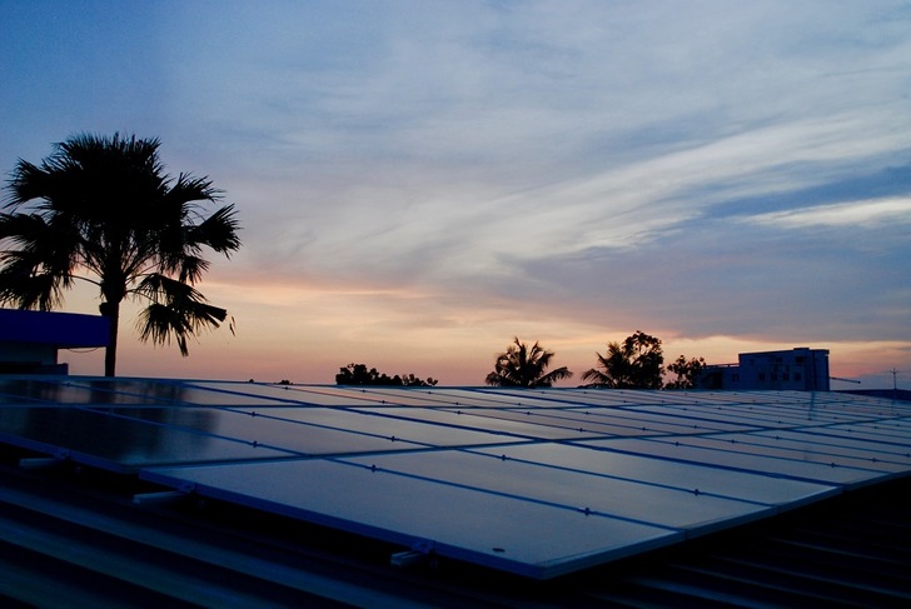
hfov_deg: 44.9
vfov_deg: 30.9
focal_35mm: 44
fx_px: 1102
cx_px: 456
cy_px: 304
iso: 200
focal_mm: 29
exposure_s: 1/30
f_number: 4.8
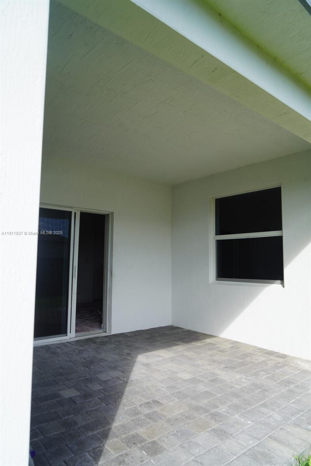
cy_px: 233
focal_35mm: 24
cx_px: 156
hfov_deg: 53.2
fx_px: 311
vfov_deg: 73.7
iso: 100
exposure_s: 1/250
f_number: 5
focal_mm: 24
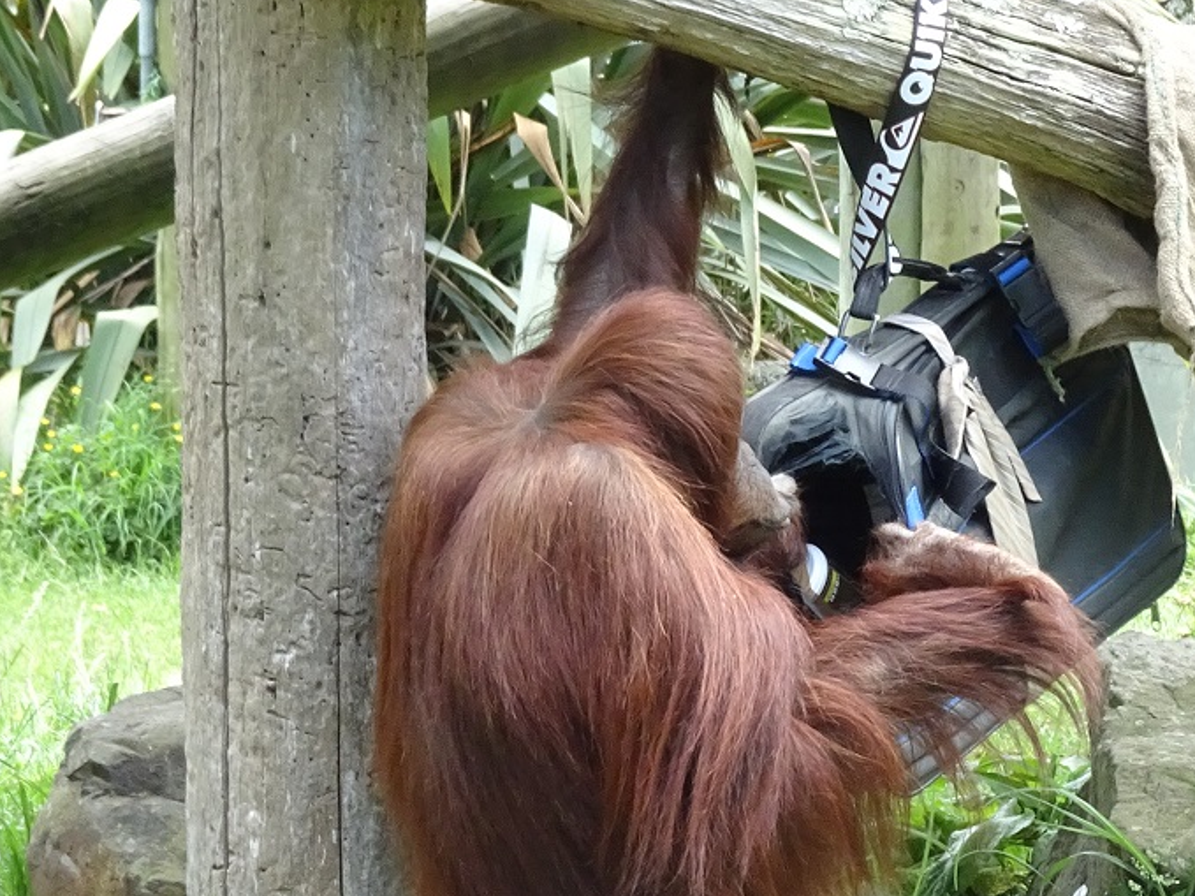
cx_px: 1060
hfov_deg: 6.3
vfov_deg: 4.7
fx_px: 10907
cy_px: 870
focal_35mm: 316
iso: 320
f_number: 5.6
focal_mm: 24.99
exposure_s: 1/160
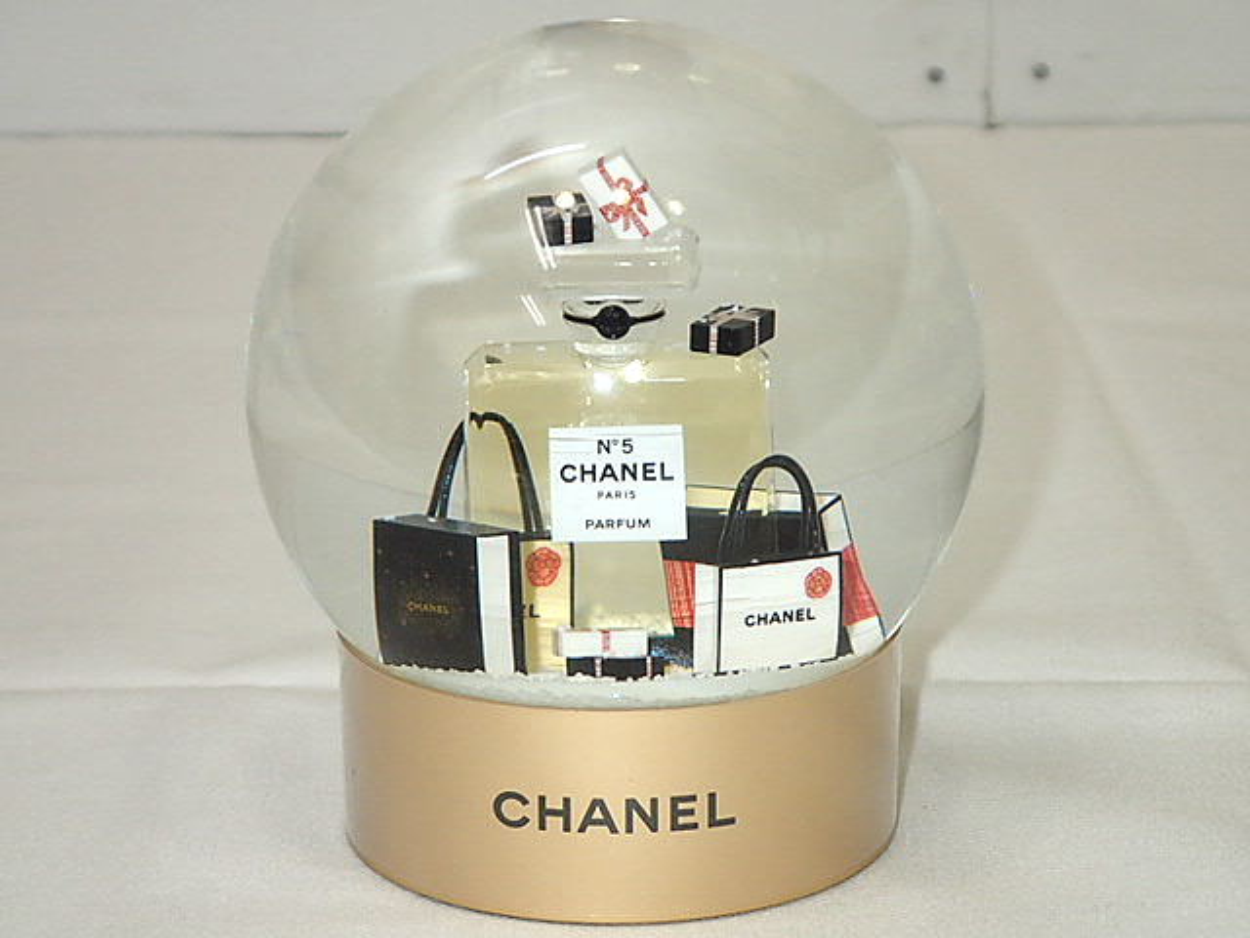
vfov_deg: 14.8
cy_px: 469
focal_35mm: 100
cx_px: 625
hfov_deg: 19.6
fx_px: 3611
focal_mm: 18
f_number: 4.9
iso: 320
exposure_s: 1/100
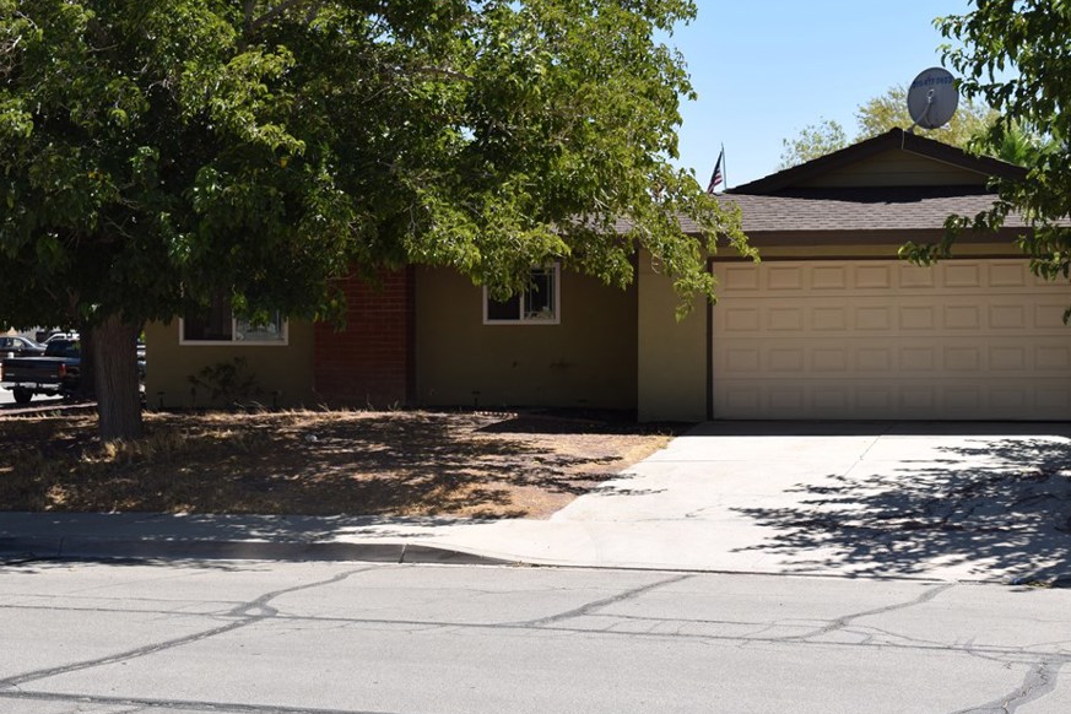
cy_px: 372
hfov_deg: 32.5
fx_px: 1832
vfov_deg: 22.1
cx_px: 618
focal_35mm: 62
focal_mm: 35
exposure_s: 1/200
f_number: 9
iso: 100
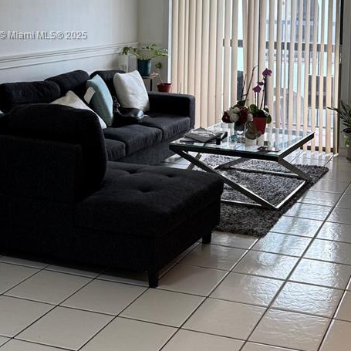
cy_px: 35
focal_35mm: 56
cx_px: 292
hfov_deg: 29.7
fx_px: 642
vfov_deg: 29.3
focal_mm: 6.76
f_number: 1.78
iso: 125
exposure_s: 1/60
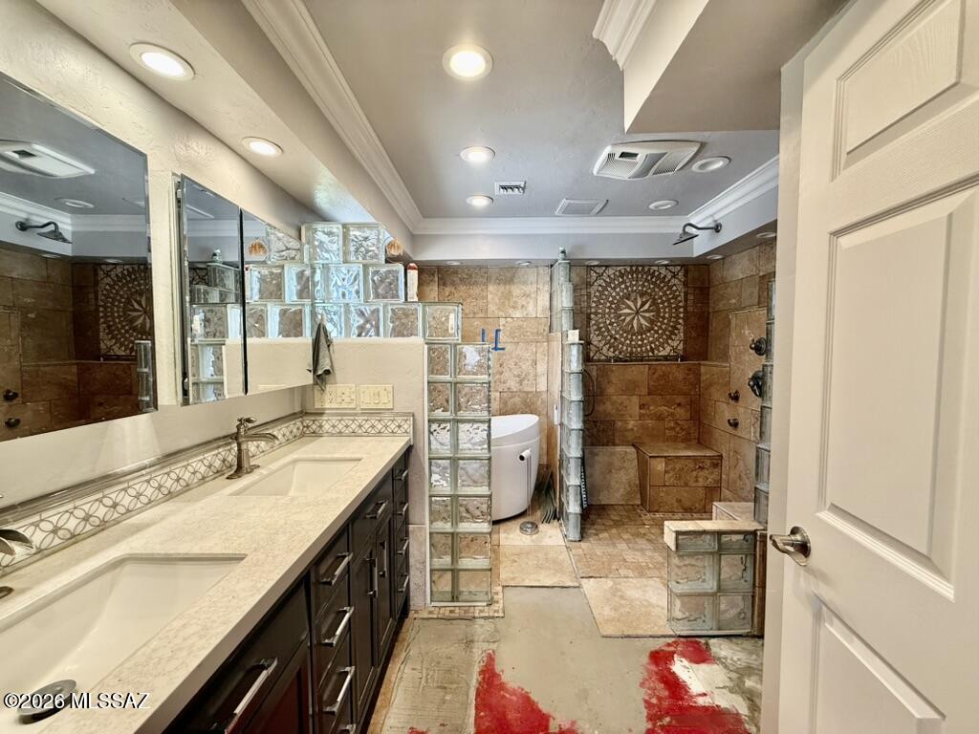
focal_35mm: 14
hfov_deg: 102.1
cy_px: 367
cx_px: 490
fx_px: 396
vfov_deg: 85.7
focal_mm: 2.22
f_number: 2.2
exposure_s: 1/120
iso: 160
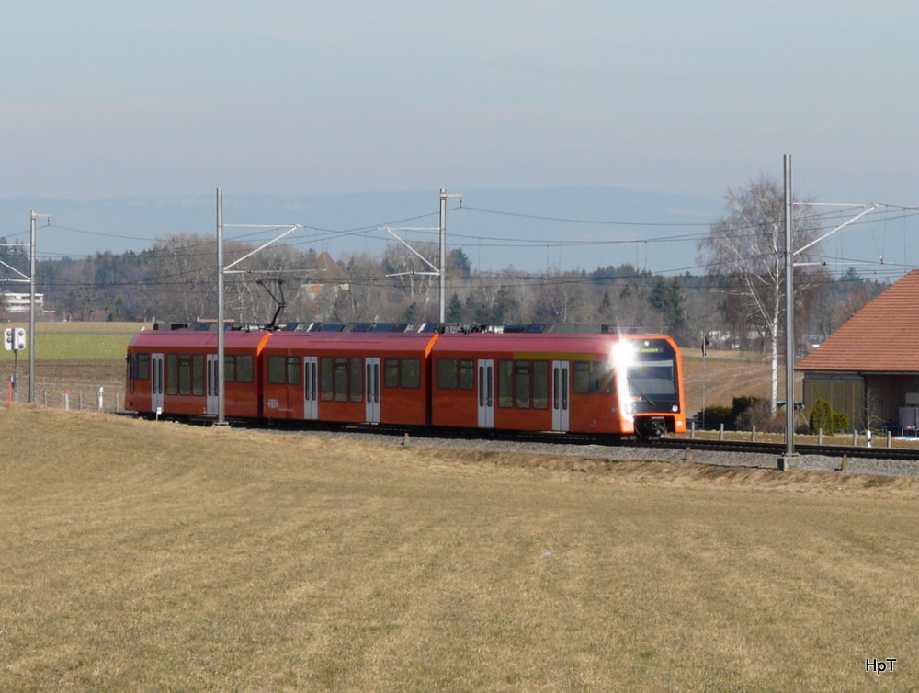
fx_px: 4655
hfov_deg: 11.3
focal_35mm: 175
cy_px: 346
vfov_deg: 8.5
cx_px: 460
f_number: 6.3
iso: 100
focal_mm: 28.8
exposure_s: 1/400
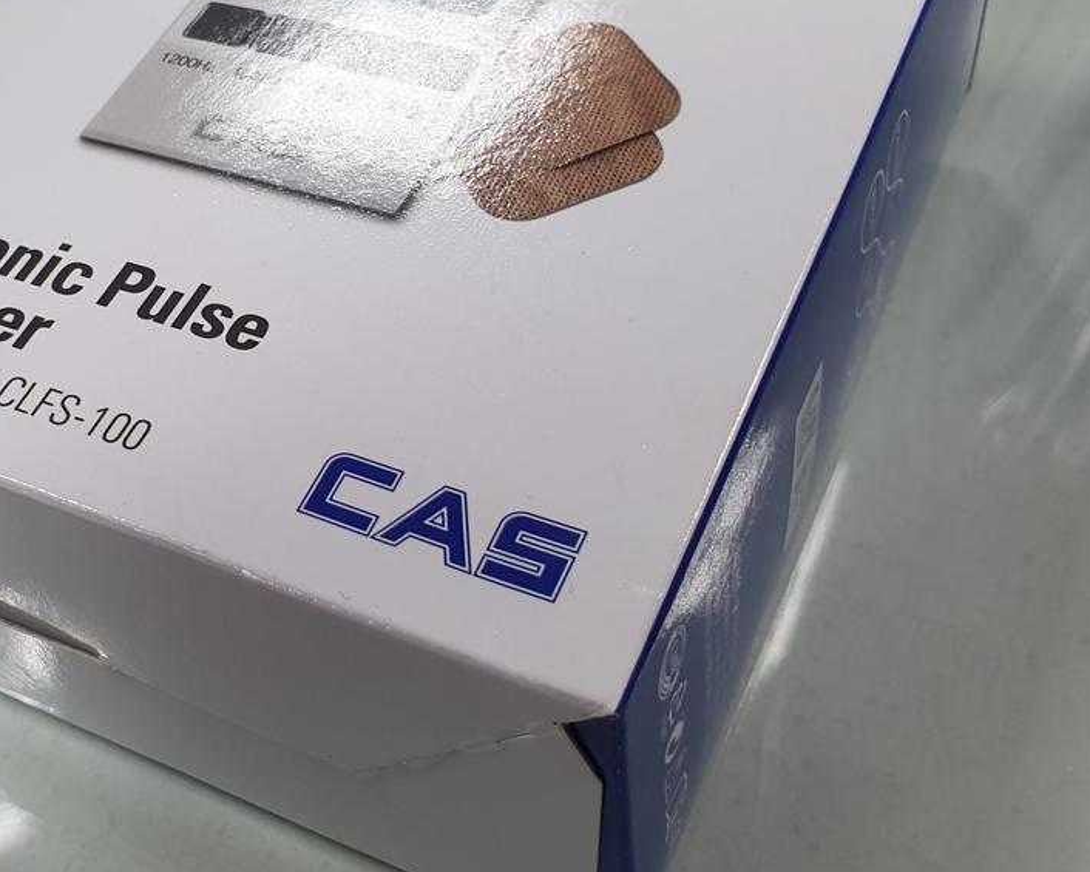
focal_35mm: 46
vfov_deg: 32.7
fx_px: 1484
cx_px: 283
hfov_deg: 39.3
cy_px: 357
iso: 100
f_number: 2.4
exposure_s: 1/120
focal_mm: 4.32
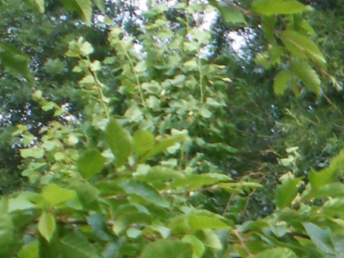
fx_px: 2635
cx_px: 991
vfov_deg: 5.4
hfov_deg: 6.8
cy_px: 684
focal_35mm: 265
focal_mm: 7.5
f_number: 4
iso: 64
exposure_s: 1/80
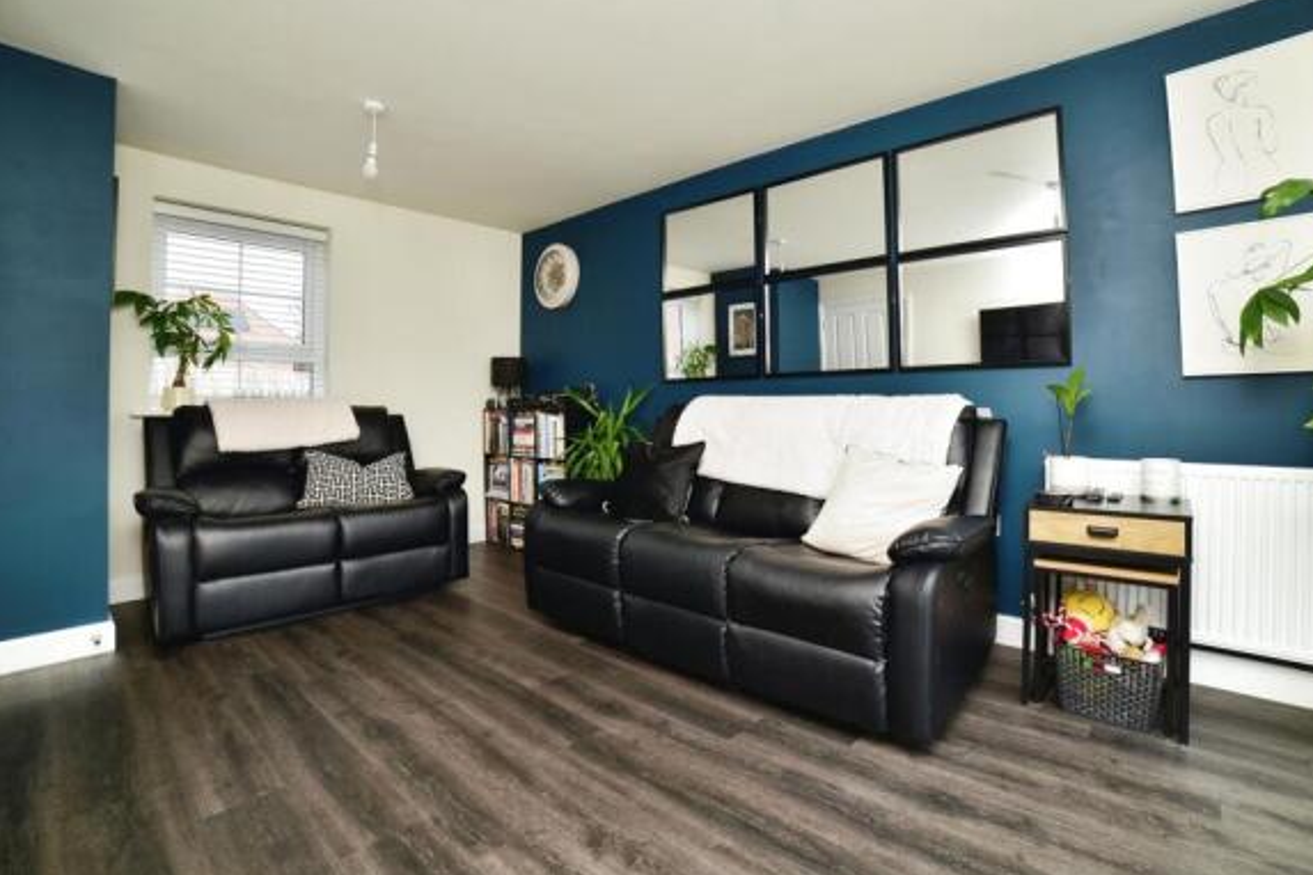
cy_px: 413
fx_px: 584
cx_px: 707
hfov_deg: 96.5
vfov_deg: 73.7
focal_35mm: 16
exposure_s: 1/100
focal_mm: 14
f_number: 8
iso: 250
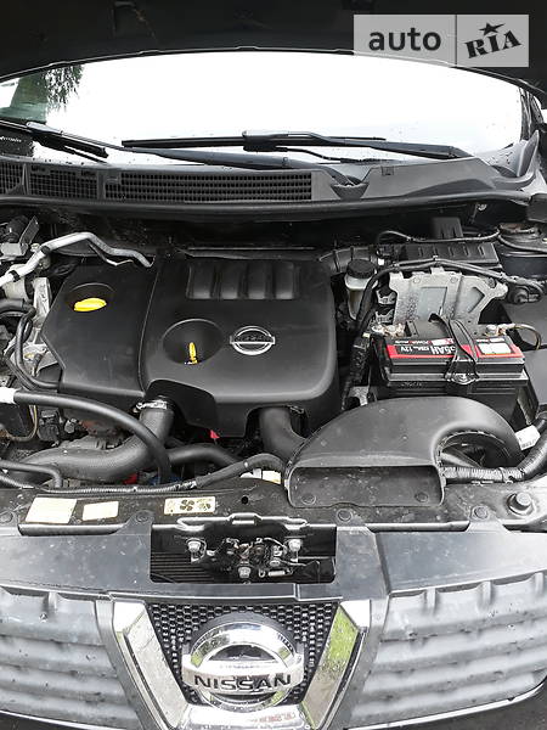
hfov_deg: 51.4
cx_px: 274
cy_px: 365
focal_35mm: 27
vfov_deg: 65.3
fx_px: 569
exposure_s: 1/120
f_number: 1.9
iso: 64
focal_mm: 3.6
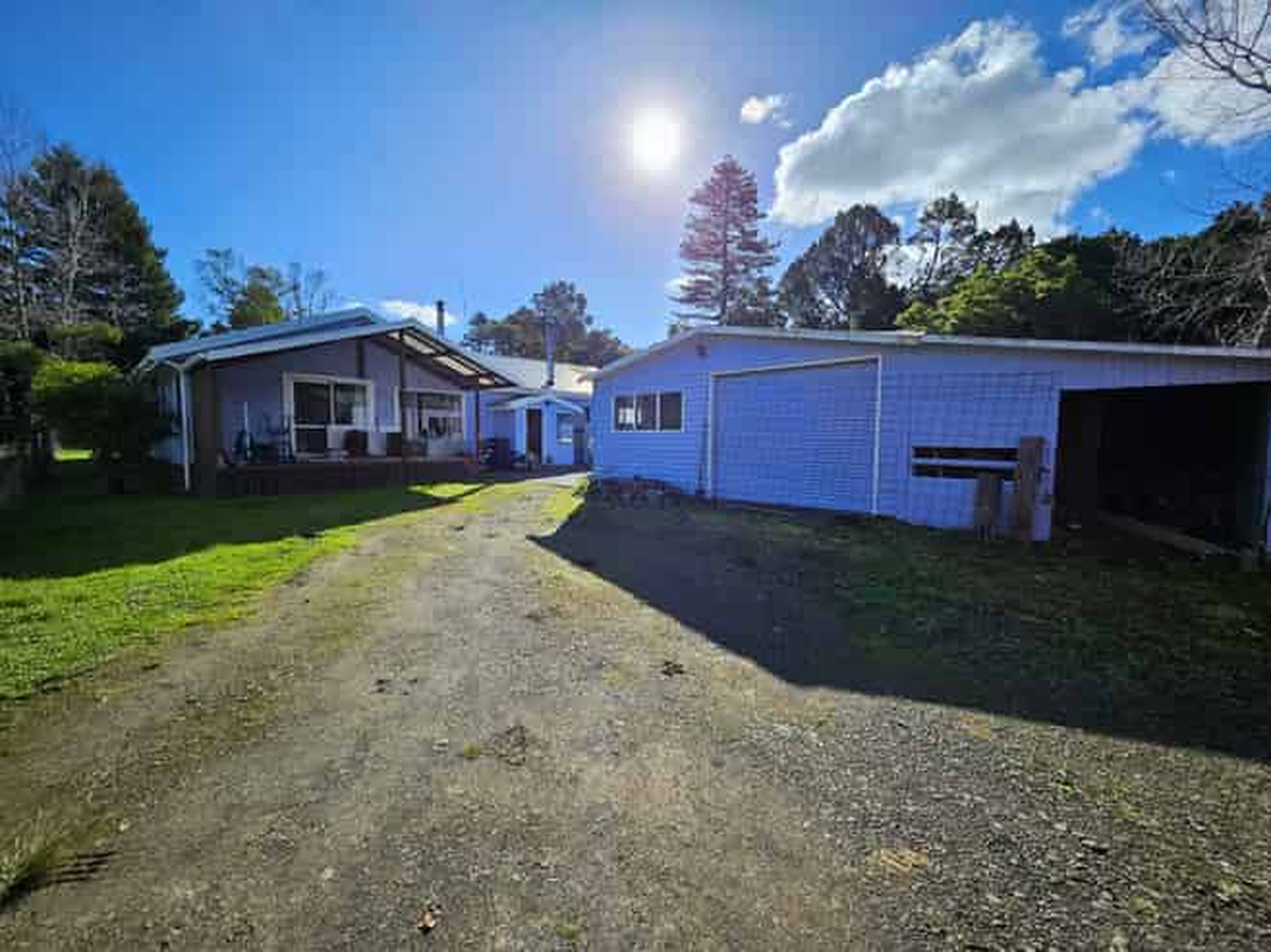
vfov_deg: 89.9
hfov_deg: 106.2
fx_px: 477
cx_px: 636
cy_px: 476
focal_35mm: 13
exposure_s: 1/1252
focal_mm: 1.74
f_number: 2.2
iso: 32
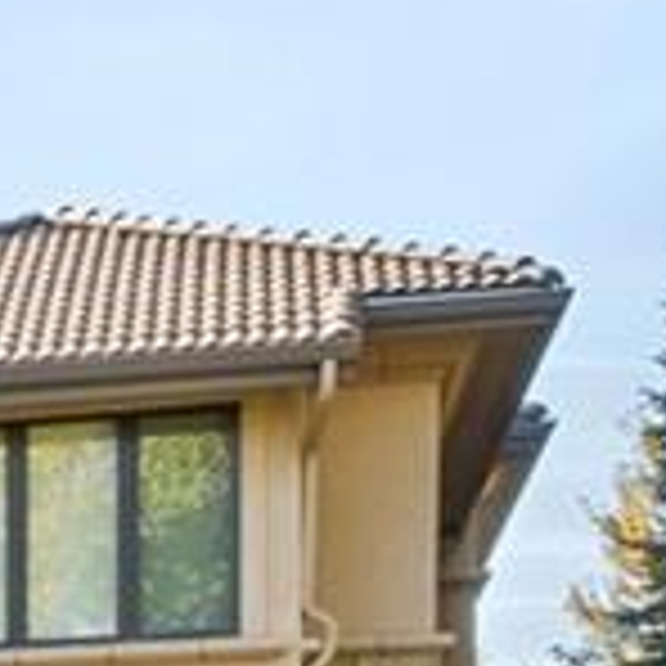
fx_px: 3104
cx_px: -994
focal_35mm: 143
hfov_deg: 10.4
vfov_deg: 11.4
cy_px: 1184
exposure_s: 1/10
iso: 250
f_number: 22
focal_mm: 15.5
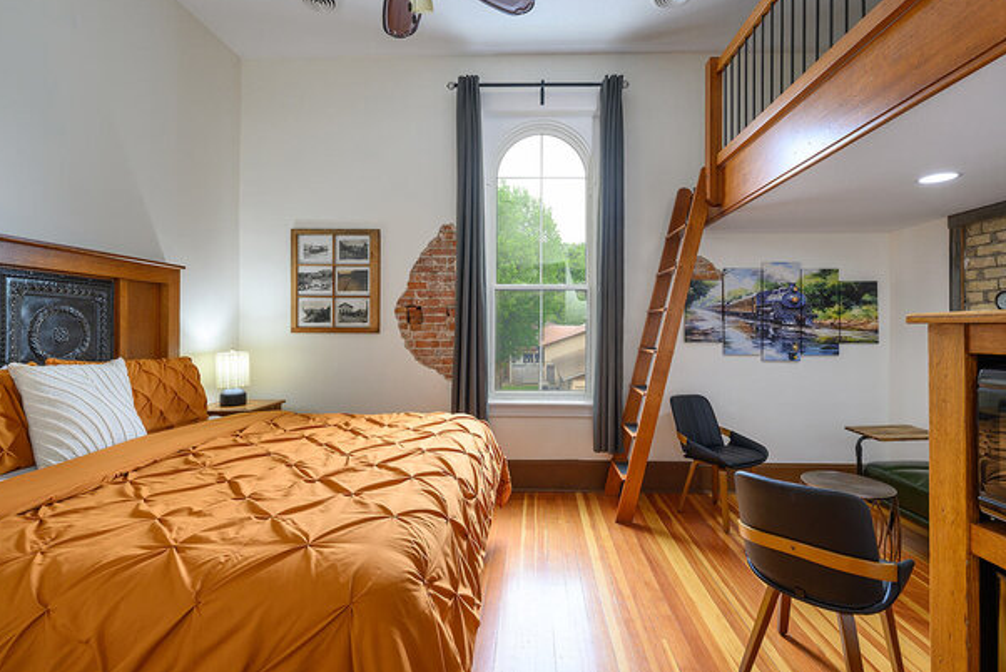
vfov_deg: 70.5
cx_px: 525
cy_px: 318
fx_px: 475
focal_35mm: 17
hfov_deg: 93.2
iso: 800
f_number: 9
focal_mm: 16
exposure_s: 1/15
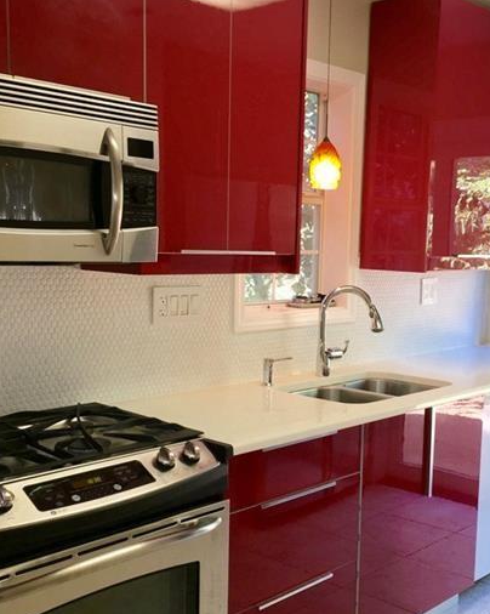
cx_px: 287
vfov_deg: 42.7
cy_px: 366
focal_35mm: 43
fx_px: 780
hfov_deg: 34.8
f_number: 2.2
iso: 32
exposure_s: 1/30
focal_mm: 4.15
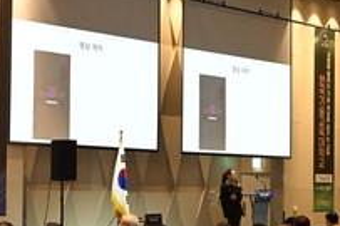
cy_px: 164
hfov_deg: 15.5
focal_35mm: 127
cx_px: 422
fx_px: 1198
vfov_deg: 10.8
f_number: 4
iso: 2000
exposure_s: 1/90
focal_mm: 43
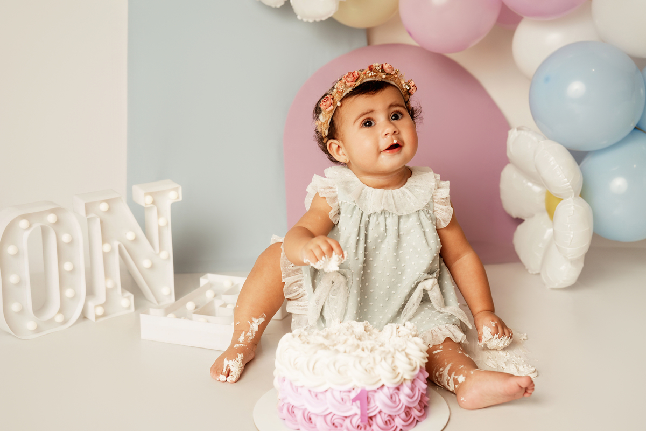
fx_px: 897
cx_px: 323
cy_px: 216
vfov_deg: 27.0
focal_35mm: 50
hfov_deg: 39.6
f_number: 3.2
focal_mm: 50
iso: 160
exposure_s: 1/160
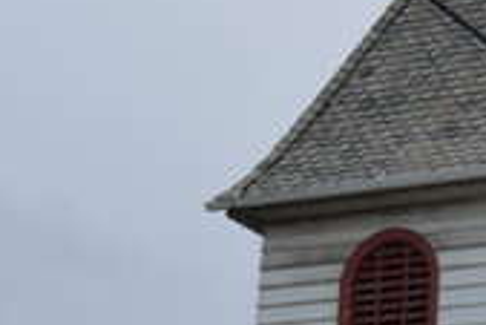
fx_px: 2297
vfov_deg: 7.9
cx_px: 638
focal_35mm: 170
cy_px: 515
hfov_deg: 11.7
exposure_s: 1/125
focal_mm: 24
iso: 100
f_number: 5.6
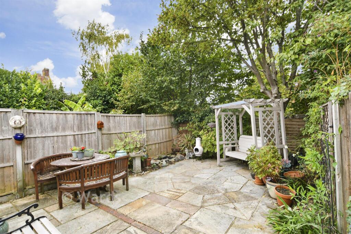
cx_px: 176
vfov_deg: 77.3
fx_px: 146
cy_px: 117
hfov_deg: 100.4
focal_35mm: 15
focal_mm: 10
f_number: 8
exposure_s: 1/15
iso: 160
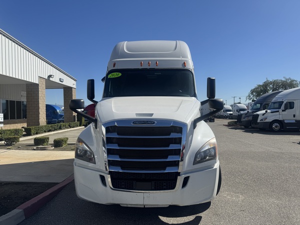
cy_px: 112
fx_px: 208
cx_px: 150
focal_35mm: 24
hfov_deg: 71.6
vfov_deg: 56.8
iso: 80
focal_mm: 6.76
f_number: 1.78
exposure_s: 1/6410
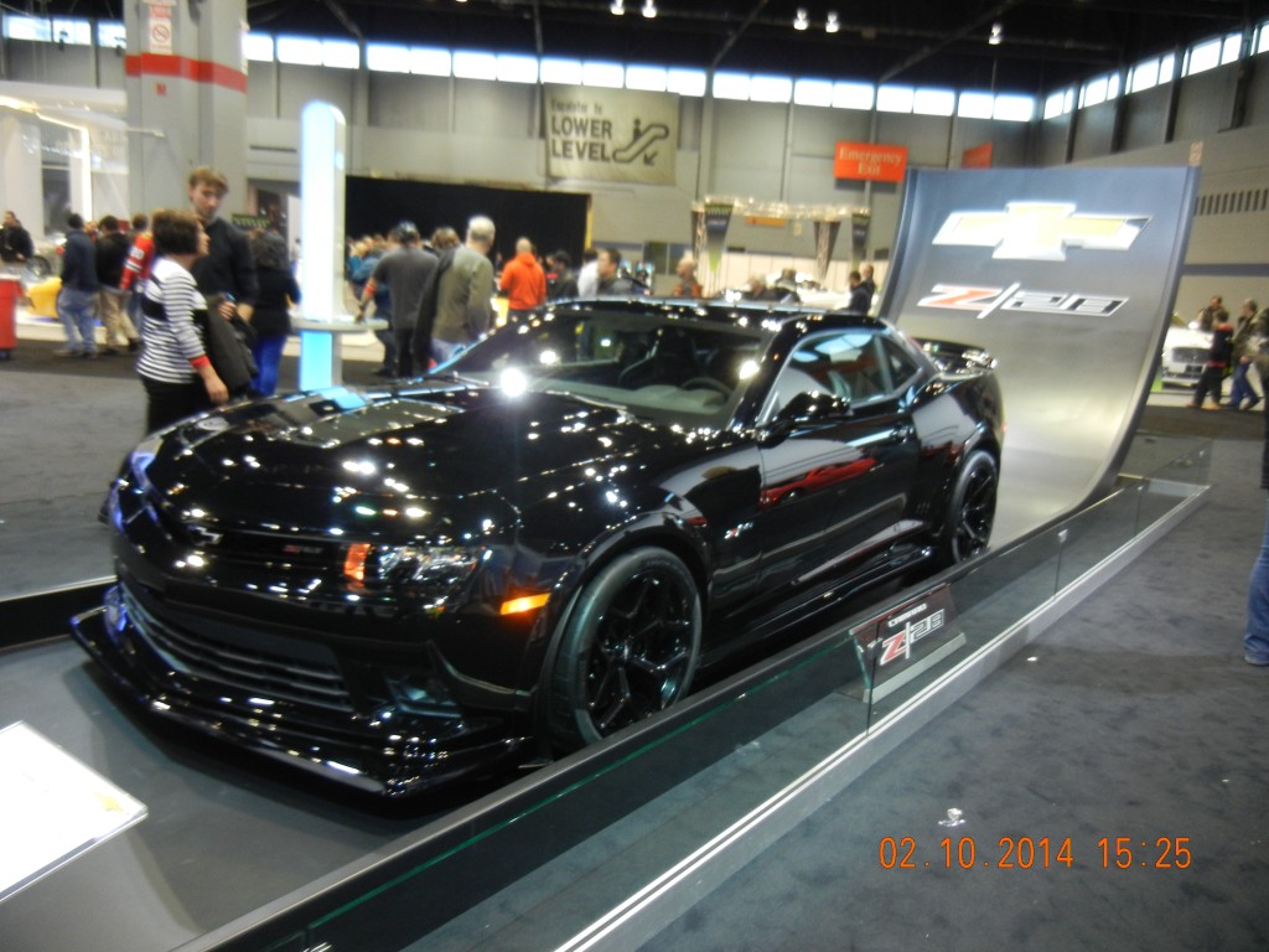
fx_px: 1100
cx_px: 634
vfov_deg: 46.8
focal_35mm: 30
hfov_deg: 60.0
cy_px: 476
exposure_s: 1/34.4
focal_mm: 5.4
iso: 400
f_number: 3.5
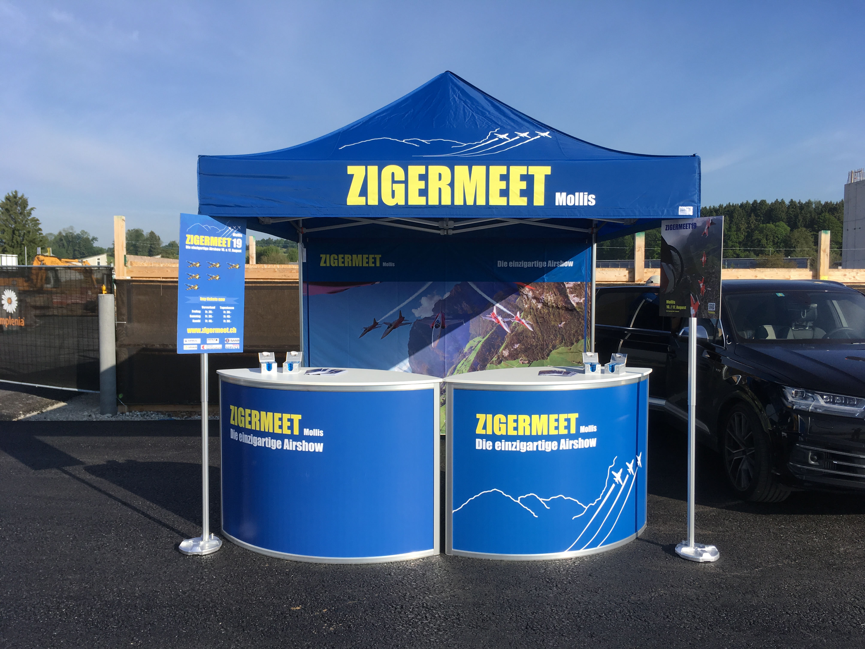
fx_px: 725
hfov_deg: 61.7
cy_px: 324
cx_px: 432
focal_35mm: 29
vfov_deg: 48.2
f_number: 2.2
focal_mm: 4.15
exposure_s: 1/1374
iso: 25
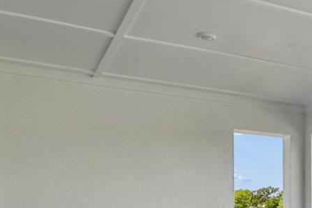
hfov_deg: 32.7
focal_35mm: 54
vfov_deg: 23.5
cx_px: 336
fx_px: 468
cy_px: 229
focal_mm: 10
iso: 100
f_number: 7.1
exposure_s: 1/320
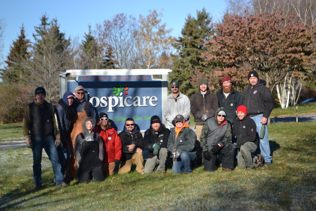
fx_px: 632
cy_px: 106
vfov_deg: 18.9
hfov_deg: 28.1
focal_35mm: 72
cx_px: 158
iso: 100
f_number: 5.6
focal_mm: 48
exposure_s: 1/125
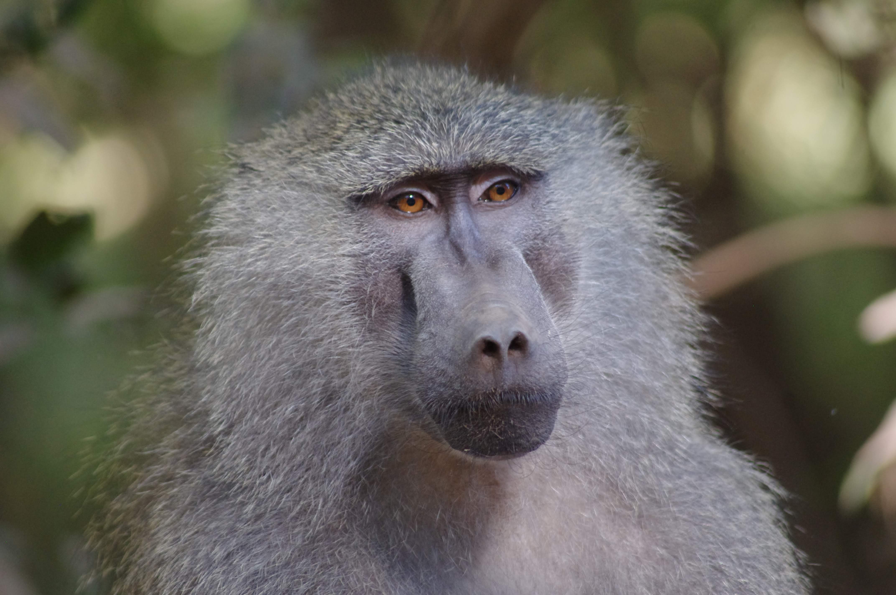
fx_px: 8949
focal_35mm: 360
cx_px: 448
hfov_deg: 5.7
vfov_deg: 3.8
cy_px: 298
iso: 1600
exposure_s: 1/200
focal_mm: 240
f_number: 5.6
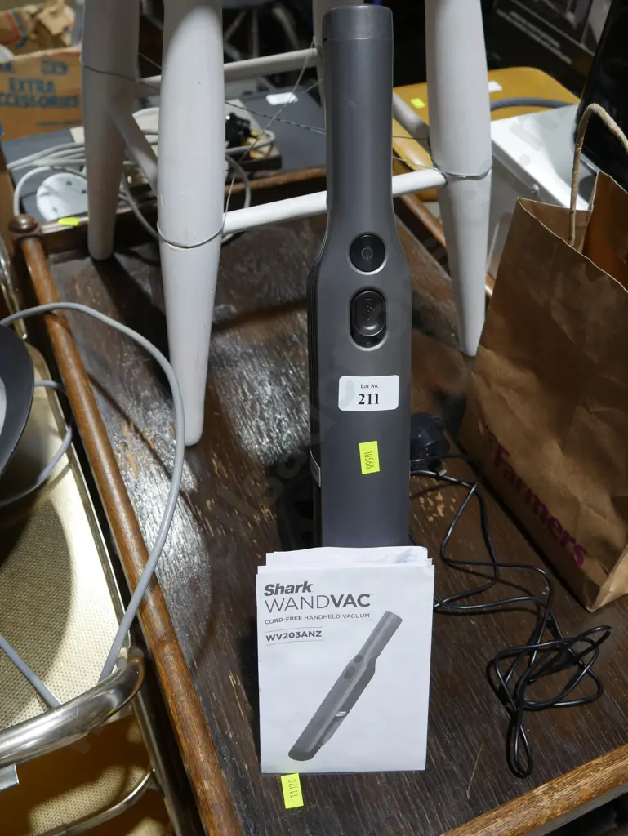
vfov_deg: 56.8
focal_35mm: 32
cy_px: 418
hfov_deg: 44.2
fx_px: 773
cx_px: 314
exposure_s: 1/60
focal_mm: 16
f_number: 3.6
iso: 200
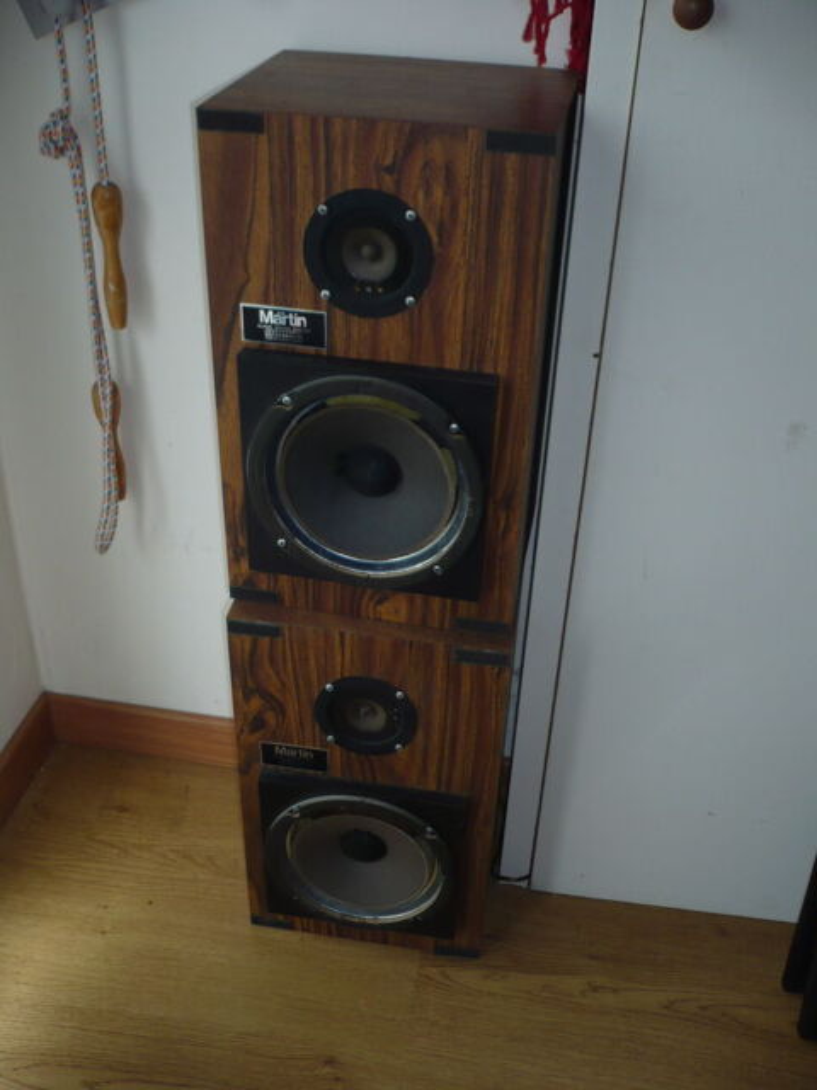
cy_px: 545
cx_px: 408
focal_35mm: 35
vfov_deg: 52.6
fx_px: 1101
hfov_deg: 40.7
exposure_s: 1/30
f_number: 2.8
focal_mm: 5.8
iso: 100
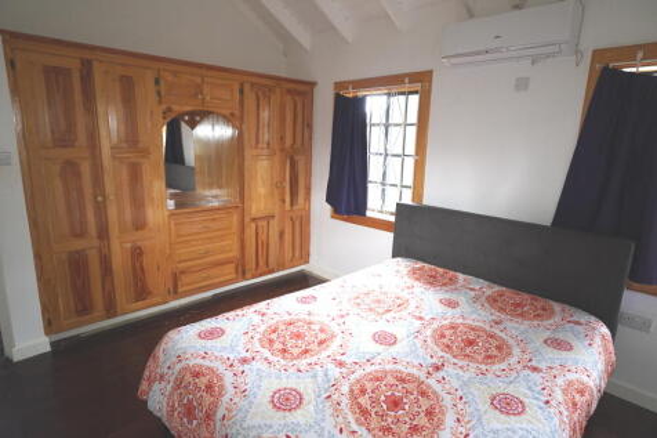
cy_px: 219
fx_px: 356
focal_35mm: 20
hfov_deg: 85.4
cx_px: 328
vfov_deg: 63.2
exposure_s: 1/160
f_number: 2.8
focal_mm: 13
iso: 1600
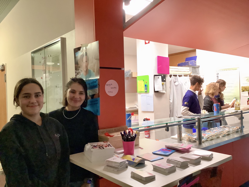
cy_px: 94
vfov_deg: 45.4
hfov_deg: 58.4
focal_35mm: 31
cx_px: 124
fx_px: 223
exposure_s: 1/25
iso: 640
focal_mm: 3.3
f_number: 2.4
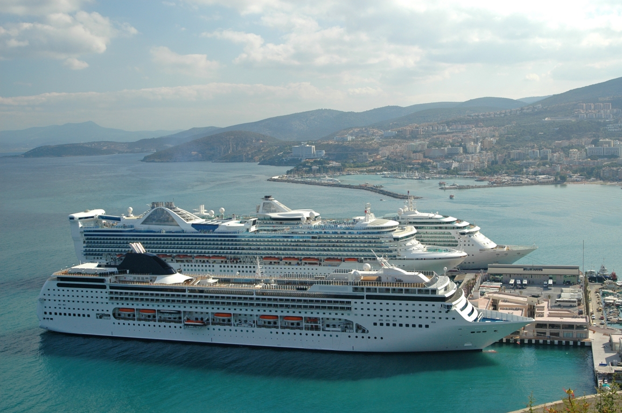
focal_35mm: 42
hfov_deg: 46.4
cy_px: 206
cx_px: 311
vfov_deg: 31.8
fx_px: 725
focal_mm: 28
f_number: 7.1
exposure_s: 1/200
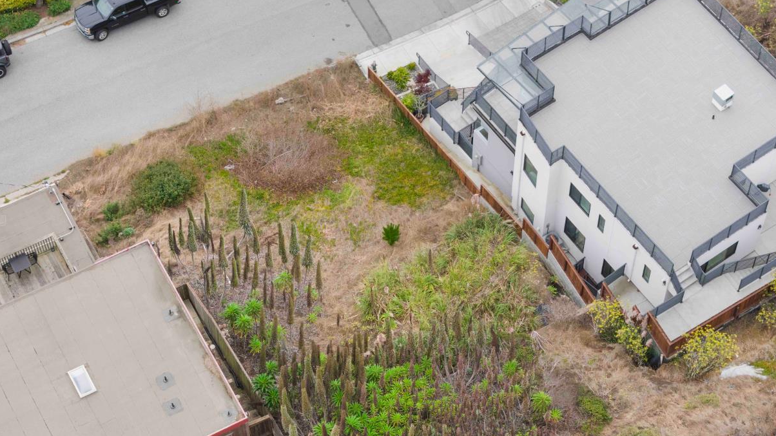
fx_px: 1955
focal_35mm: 95
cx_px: 440
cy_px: 346
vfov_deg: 12.7
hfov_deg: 22.4
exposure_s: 1/90
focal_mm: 19.35
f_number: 2.8
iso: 100
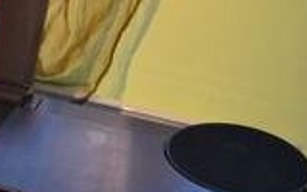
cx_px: -117
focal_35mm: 92
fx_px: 770
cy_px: 86
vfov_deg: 14.2
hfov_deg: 20.2
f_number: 3.8
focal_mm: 20
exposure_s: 1/60
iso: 2200
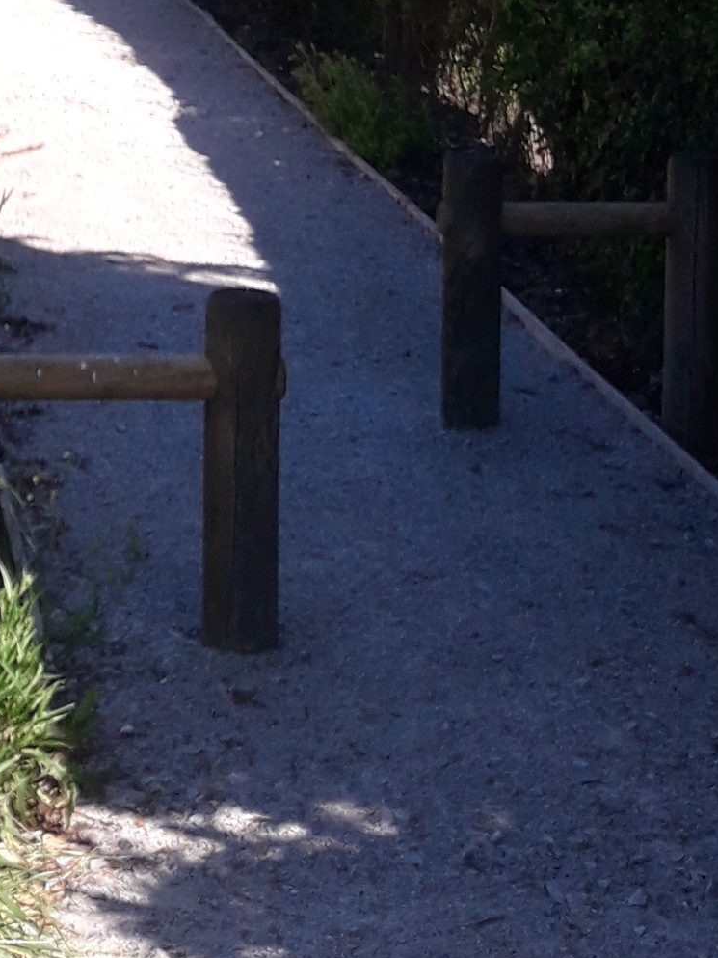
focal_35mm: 92
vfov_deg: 20.1
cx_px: -35
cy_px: -173
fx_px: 2544
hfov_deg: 15.7
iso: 40
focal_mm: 3.7
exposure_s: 1/818
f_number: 1.9
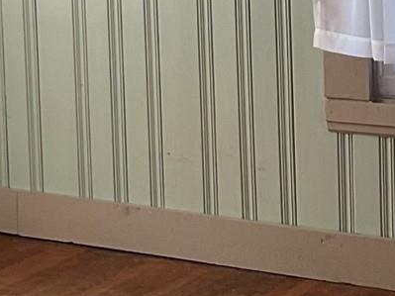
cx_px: 357
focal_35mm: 149
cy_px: -129
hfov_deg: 13.1
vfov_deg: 9.7
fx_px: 1700
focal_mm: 3
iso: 64
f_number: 1.8
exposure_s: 1/120
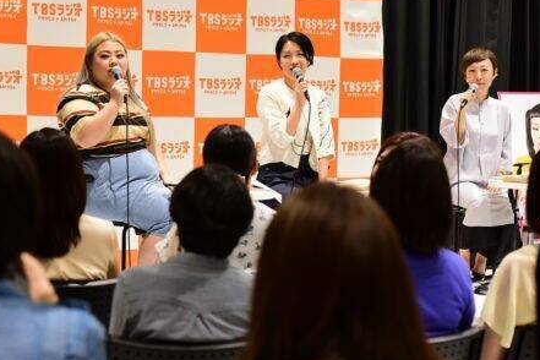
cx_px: 179
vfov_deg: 14.4
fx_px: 1425
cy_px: 217
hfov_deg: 21.4
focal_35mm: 95
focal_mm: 70
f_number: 5.6
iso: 2000
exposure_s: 1/80
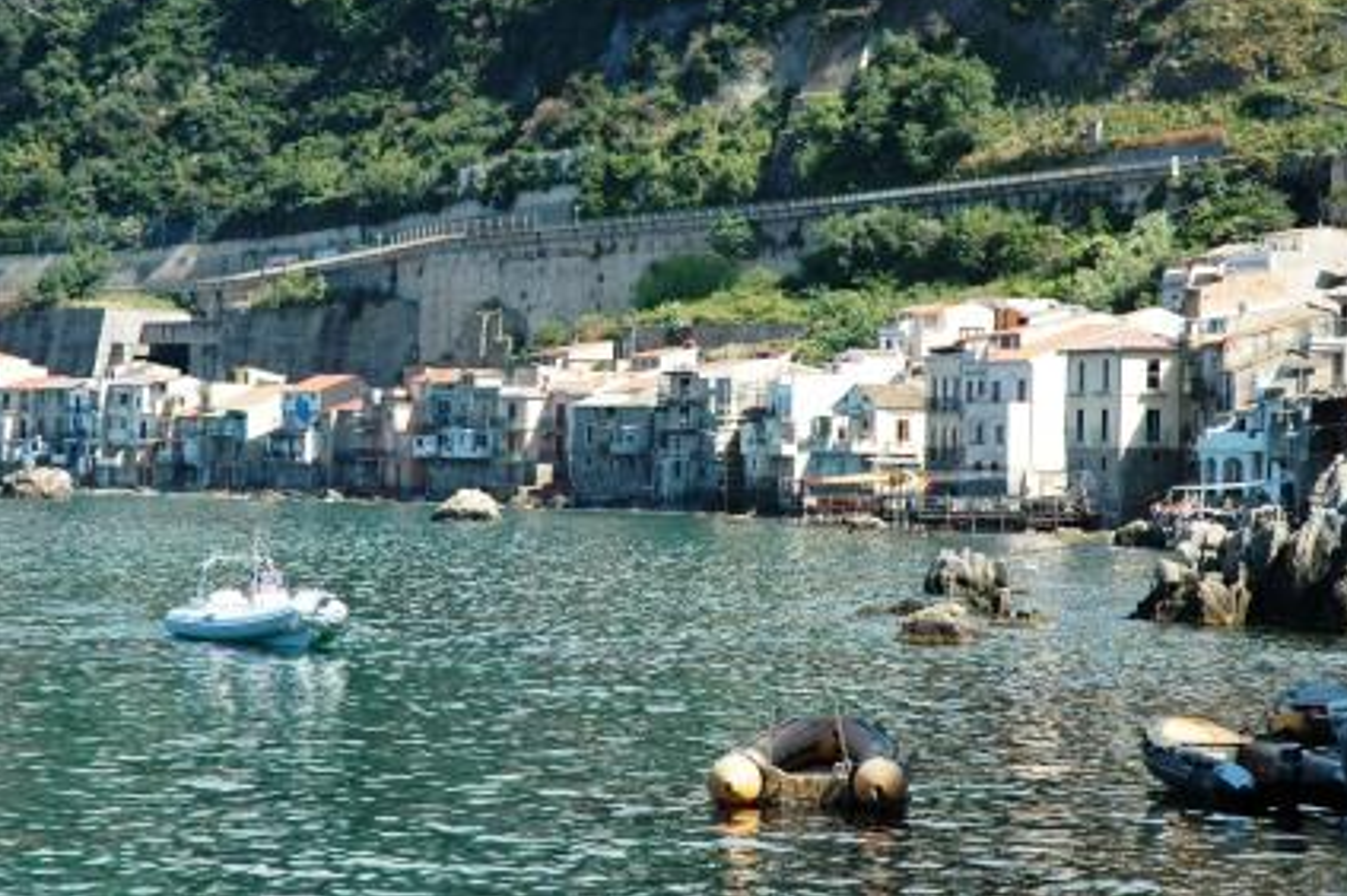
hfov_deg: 18.4
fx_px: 4150
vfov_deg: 12.3
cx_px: 654
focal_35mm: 111
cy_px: 426
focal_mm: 70
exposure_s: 1/320
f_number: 9
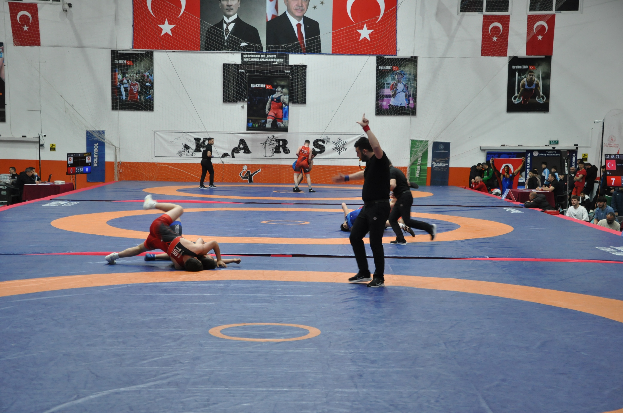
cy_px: 206
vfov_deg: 20.6
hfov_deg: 30.5
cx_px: 312
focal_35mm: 66
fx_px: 1141
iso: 1250
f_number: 5
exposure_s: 1/100
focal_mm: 44
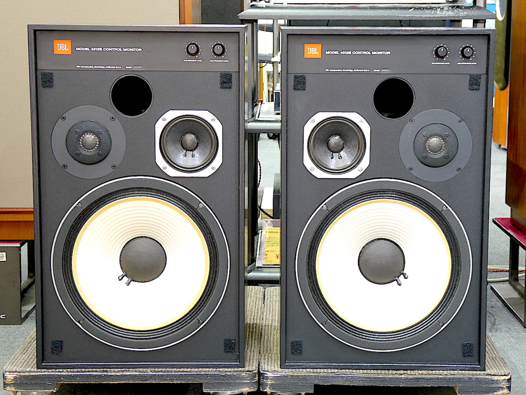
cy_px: 198
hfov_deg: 27.8
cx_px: 263
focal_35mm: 70
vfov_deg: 21.0
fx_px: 1064
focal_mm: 12.5
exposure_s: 1/2
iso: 200
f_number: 4.5
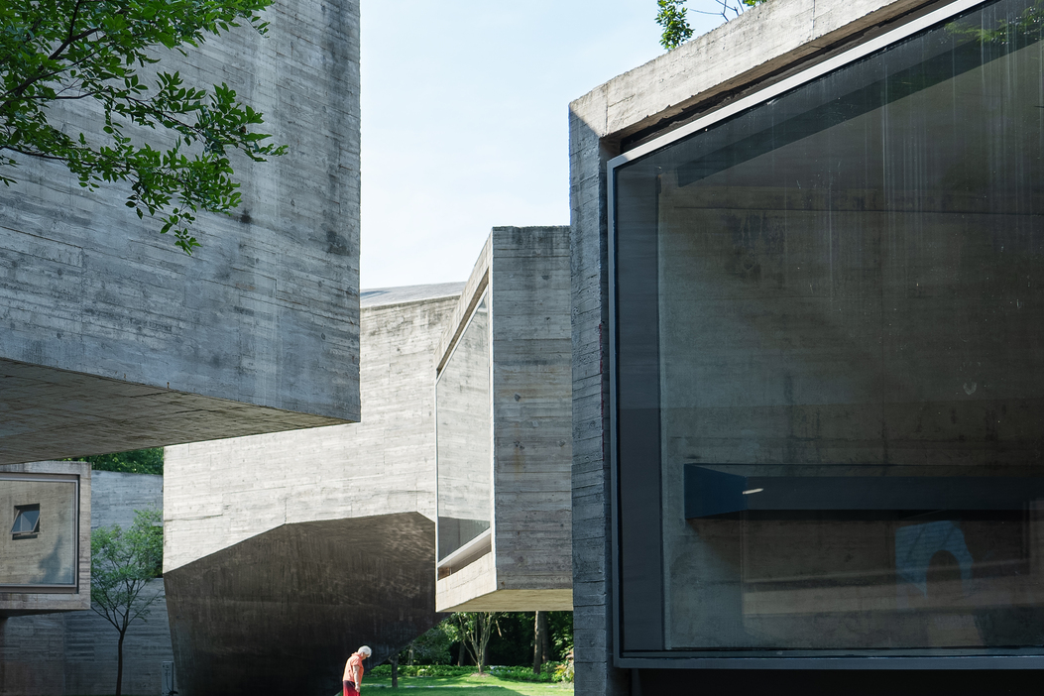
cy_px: 446
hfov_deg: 34.1
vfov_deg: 23.7
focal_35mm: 57
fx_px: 1653
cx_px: 231
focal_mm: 30
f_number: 4
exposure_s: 1/400
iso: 100
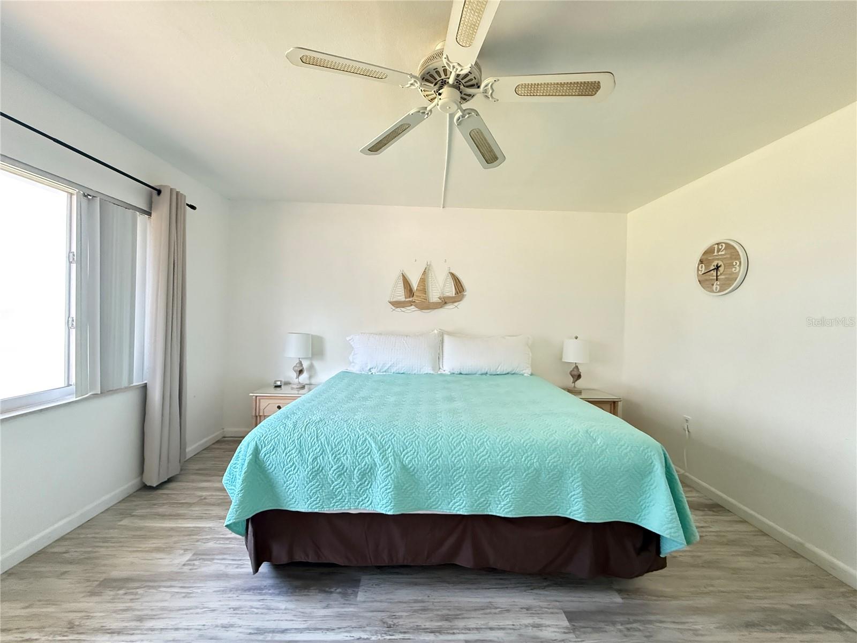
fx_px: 347
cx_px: 428
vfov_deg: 85.7
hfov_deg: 102.1
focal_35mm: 14
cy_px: 322
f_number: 2.2
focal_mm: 2.22
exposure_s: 1/60
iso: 800
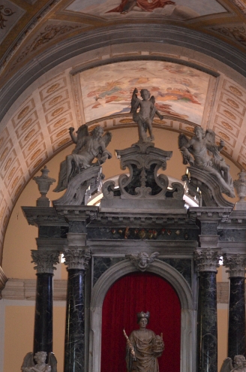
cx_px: 149
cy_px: 282
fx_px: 1245
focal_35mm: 121
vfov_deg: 16.9
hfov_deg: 11.3
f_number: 5
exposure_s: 1/60
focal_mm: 52
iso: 2000
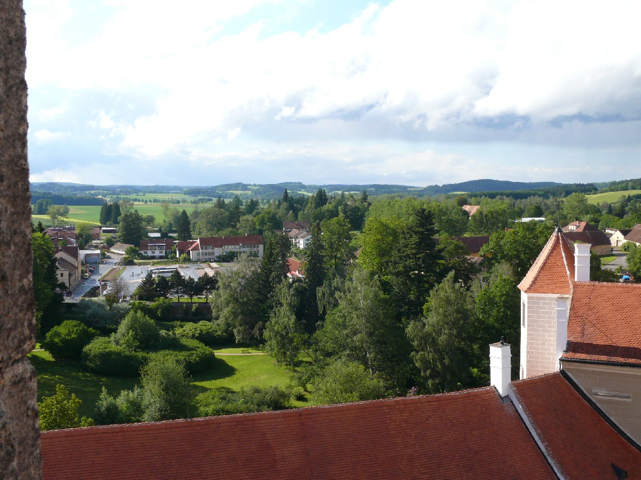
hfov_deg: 50.1
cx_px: 320
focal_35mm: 37
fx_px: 685
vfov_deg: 38.7
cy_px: 240
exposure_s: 1/400
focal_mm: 7.9
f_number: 6.3
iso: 200
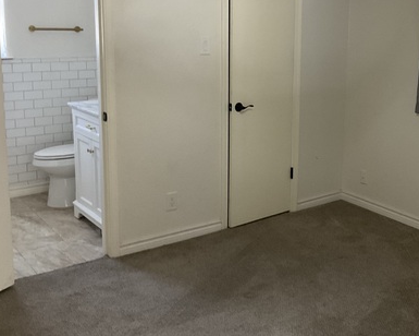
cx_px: 291
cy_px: 110
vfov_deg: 31.8
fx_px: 583
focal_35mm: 47
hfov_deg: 38.9
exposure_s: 1/60
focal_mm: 3
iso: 250
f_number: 1.8
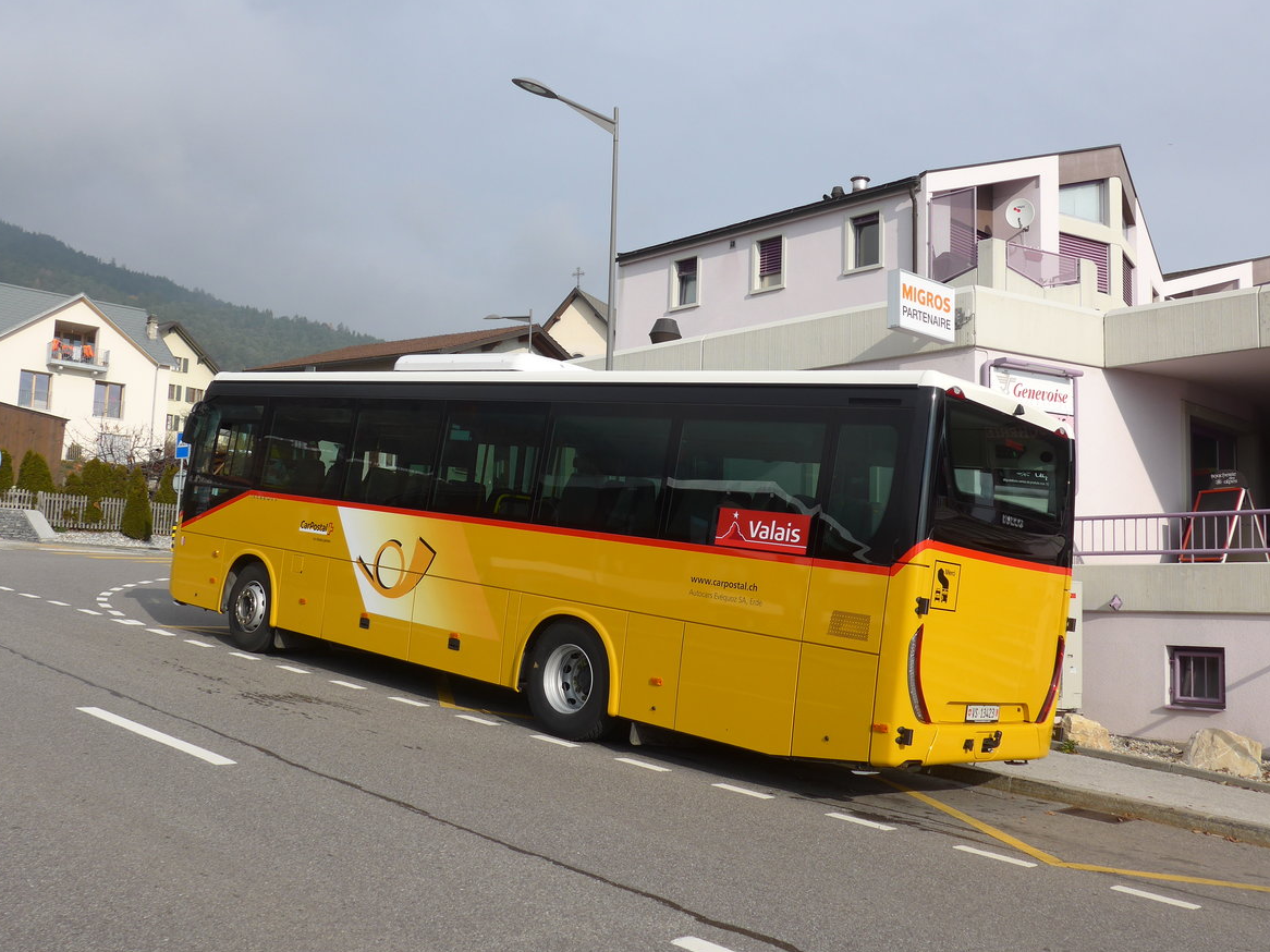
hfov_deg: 52.6
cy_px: 469
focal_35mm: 35
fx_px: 1284
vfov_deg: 40.7
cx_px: 638
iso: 80
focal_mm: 7
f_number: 2.8
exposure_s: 1/1600
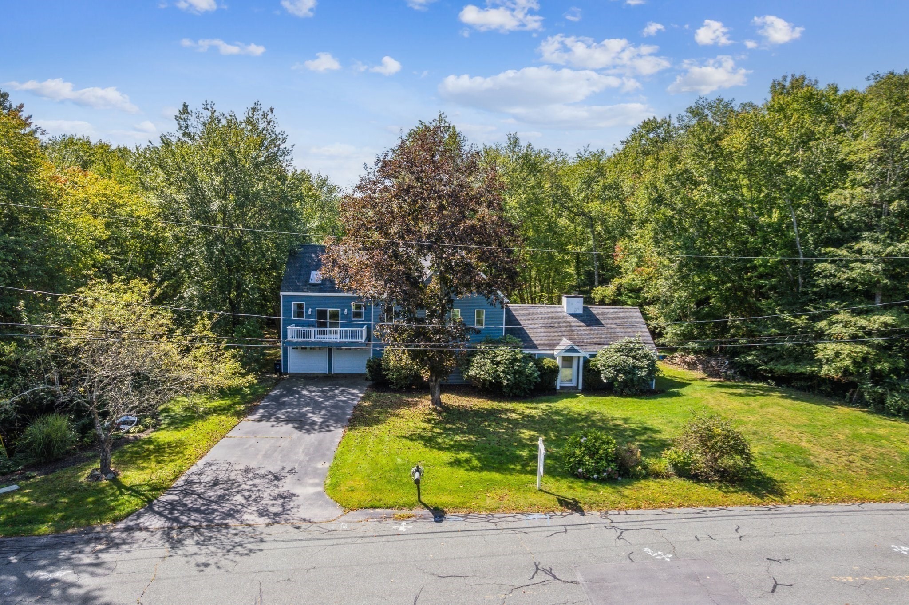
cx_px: 454
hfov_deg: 78.6
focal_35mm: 22
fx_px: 555
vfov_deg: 57.2
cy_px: 302
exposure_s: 1/800
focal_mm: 8.38
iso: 100
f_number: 2.8
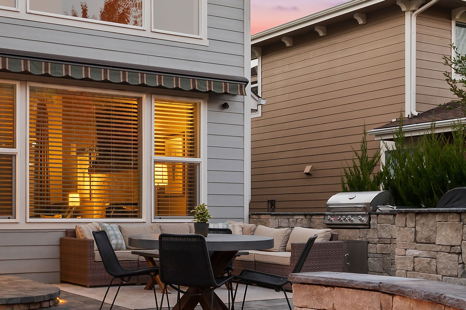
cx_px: 87
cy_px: 200
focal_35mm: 53
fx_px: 680
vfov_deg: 25.6
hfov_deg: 36.4
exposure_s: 1/2.5
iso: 250
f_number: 9
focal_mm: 16.5
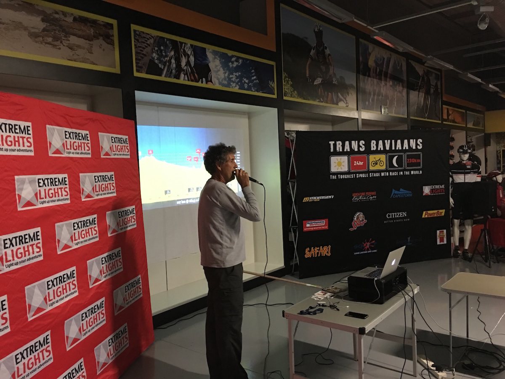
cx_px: 252
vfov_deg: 48.2
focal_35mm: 29
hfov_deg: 61.7
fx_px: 423
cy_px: 190
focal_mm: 4.15
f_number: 2.2
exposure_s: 1/8
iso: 160
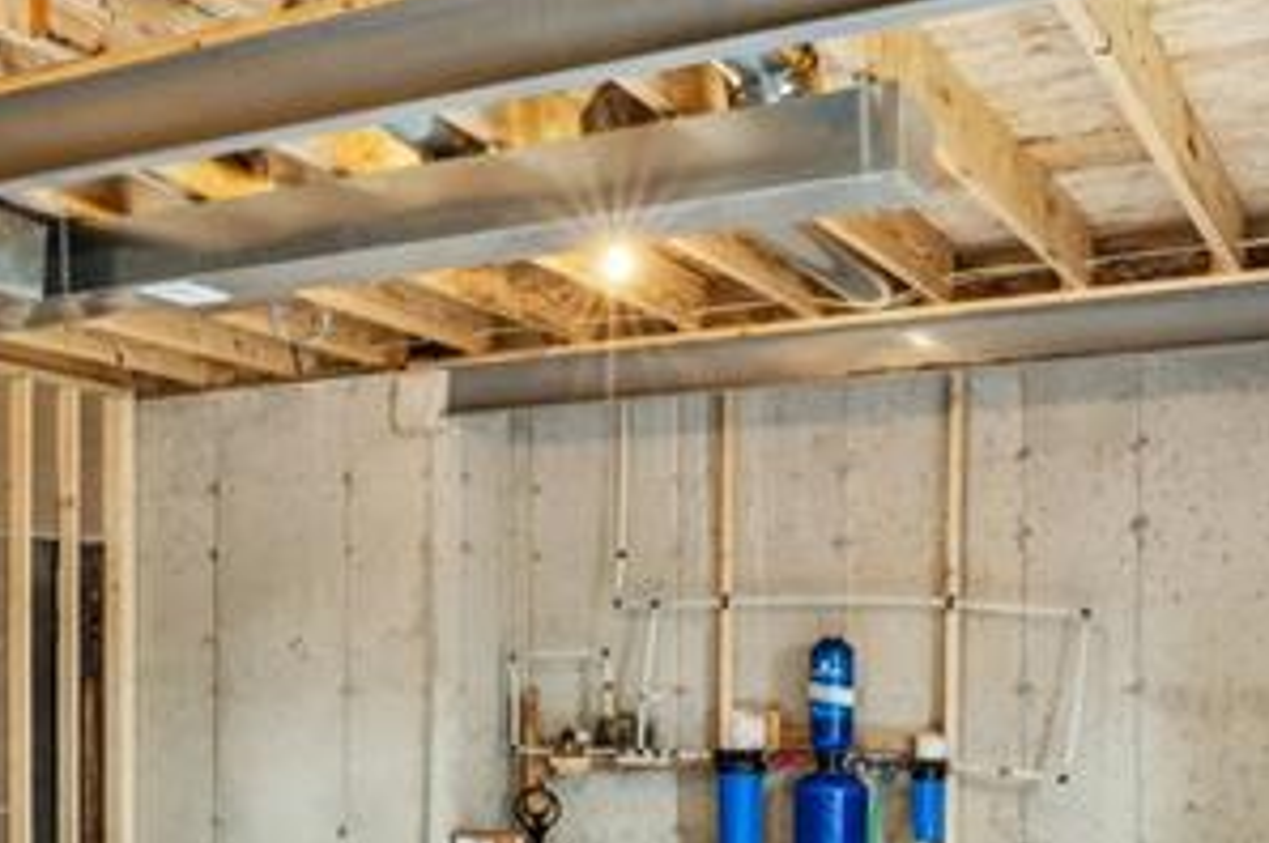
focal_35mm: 56
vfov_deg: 23.8
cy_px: 698
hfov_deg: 28.7
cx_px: -413
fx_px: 1961
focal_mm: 16.2
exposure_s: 2.5
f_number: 13
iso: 100
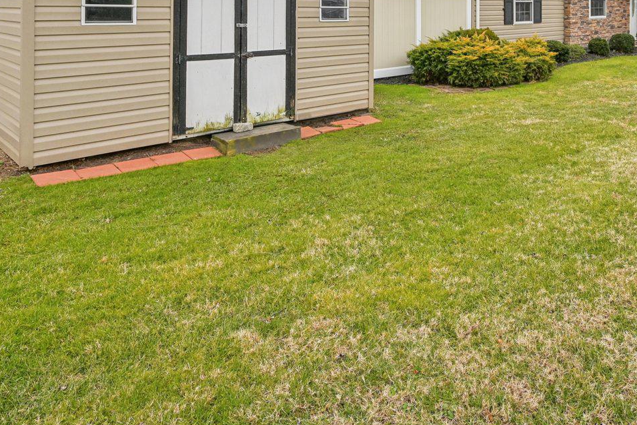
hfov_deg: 57.9
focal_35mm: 30
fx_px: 531
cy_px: -1
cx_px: 498
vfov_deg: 38.6
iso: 100
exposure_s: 1/200
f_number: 8
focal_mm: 14
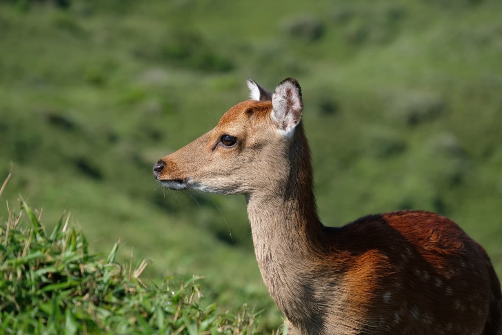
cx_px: 251
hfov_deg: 10.1
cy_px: 168
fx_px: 2831
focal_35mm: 203
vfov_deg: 6.8
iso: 200
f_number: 5.6
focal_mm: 135
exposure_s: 1/420
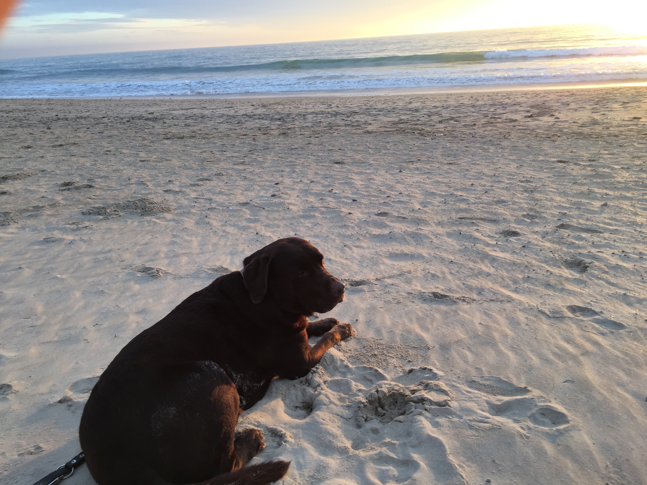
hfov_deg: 61.7
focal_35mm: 29
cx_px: 324
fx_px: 542
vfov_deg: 48.2
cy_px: 242
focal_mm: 4.15
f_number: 2.2
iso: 32
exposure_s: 1/103
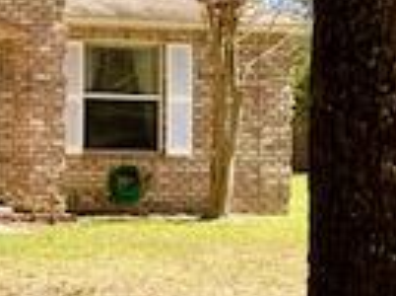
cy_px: 71
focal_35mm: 134
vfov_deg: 11.0
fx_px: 1530
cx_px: -334
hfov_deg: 13.2
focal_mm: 3.99
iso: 20
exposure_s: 1/923
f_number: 1.8
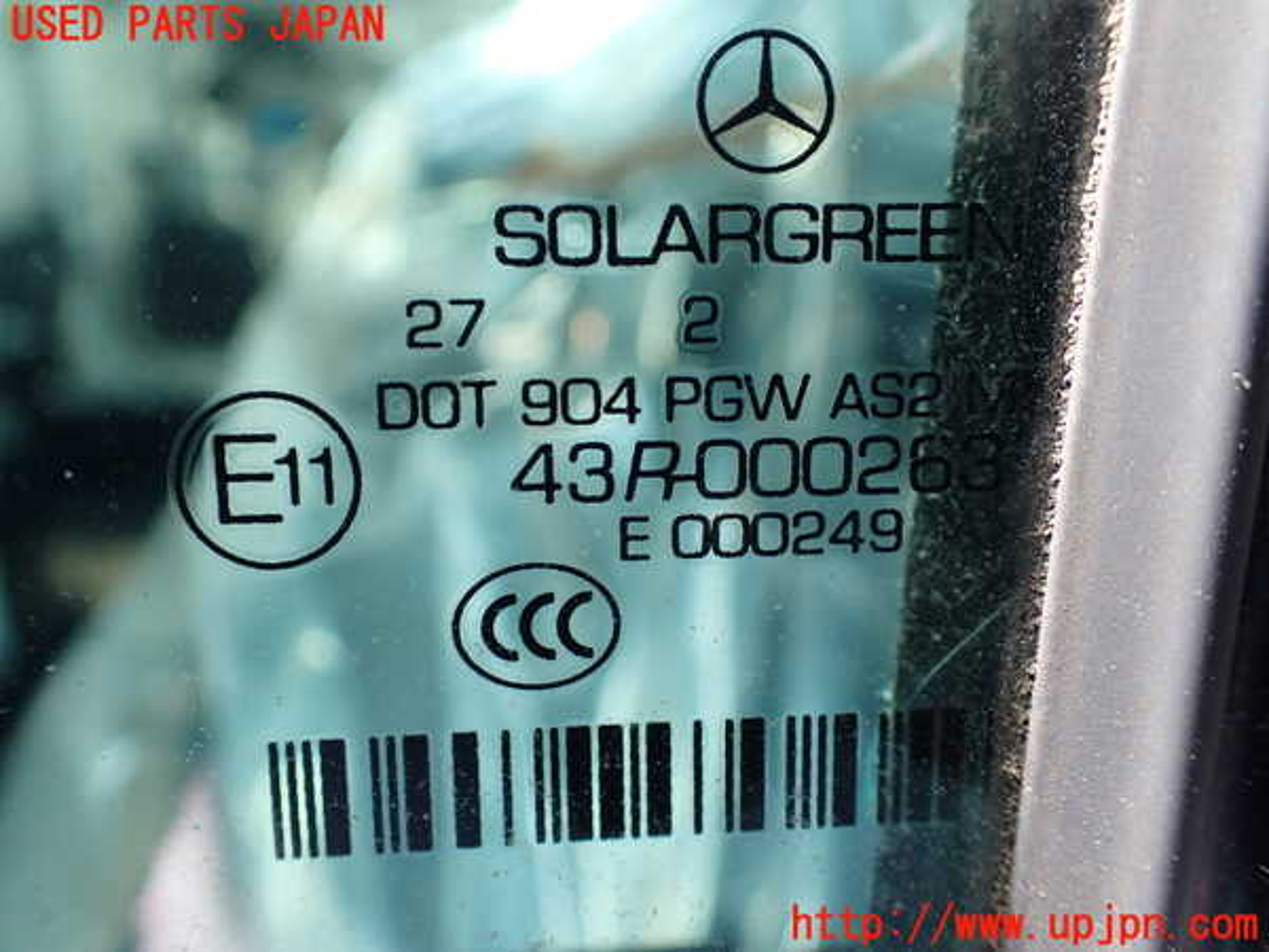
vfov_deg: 46.8
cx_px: 634
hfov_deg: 60.0
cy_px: 476
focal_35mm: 30
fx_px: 1100
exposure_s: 1/125
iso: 100
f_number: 2.3
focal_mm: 5.4
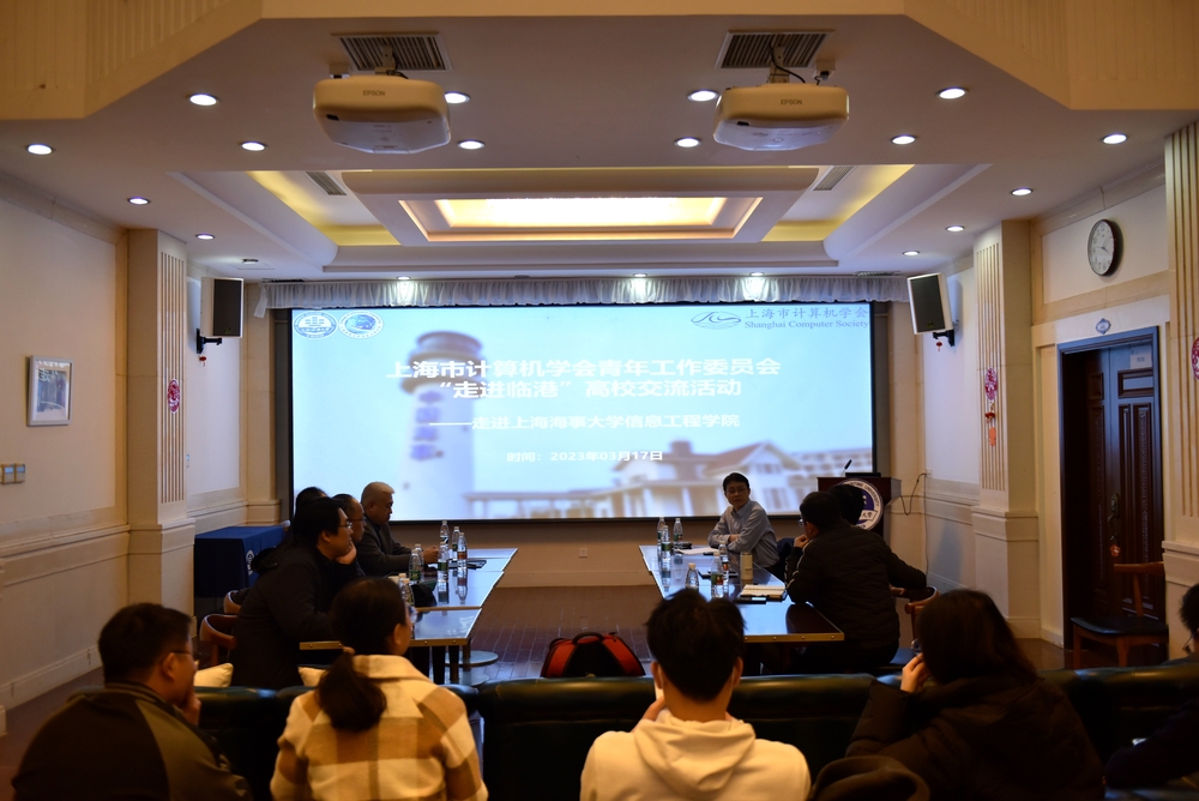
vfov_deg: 41.2
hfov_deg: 58.7
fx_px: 1066
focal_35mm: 32
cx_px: 600
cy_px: 400
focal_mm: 32
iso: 1100
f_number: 2.8
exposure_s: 1/320
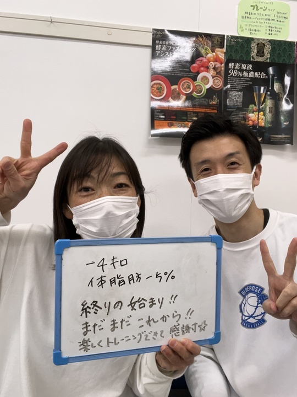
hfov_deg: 46.8
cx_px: 148
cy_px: 198
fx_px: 343
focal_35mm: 30
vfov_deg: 60.0
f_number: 2.2
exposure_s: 1/50
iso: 80
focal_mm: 2.71
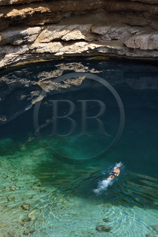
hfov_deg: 13.7
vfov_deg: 20.4
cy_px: 118
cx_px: 79
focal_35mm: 100
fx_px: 659
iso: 200
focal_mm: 100
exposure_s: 1/160
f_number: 14
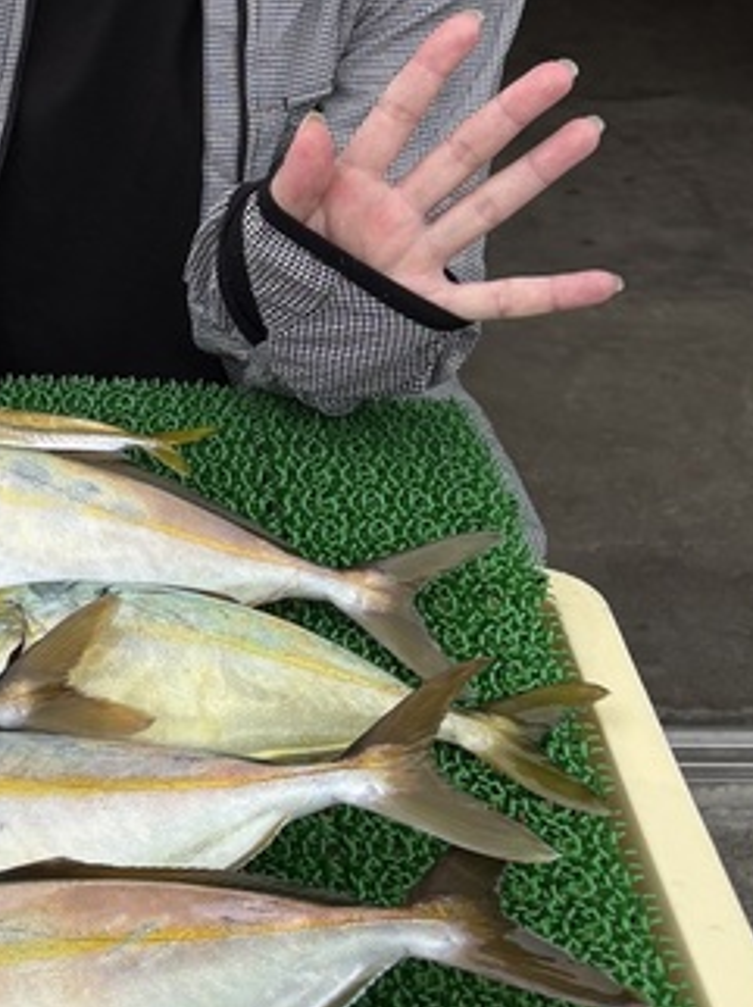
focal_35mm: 69
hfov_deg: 20.0
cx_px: -150
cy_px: 128
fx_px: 2004
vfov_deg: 27.3
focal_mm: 5.96
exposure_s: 1/707
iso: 50
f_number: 1.6
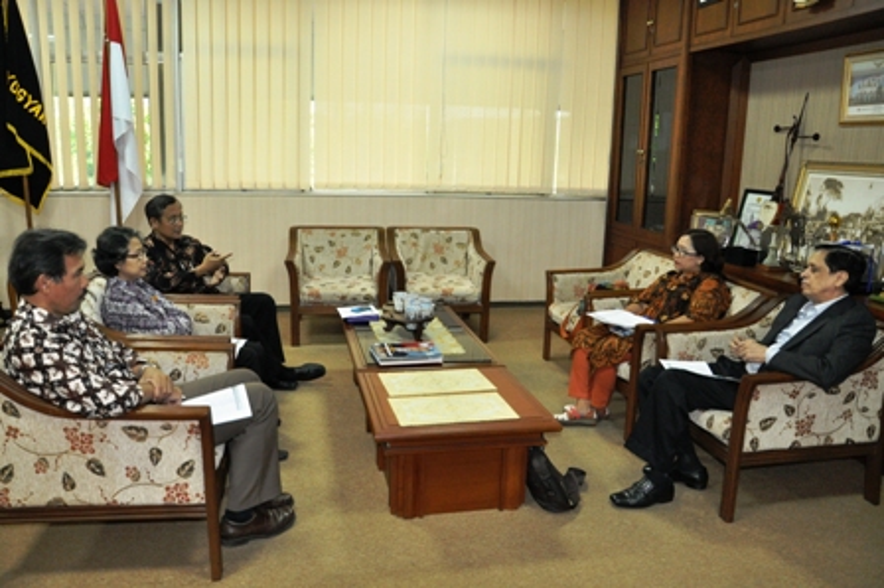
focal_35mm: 27
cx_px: 442
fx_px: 662
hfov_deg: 67.4
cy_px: 294
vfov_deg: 47.9
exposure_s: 1/80
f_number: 5
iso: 1600
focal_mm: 18
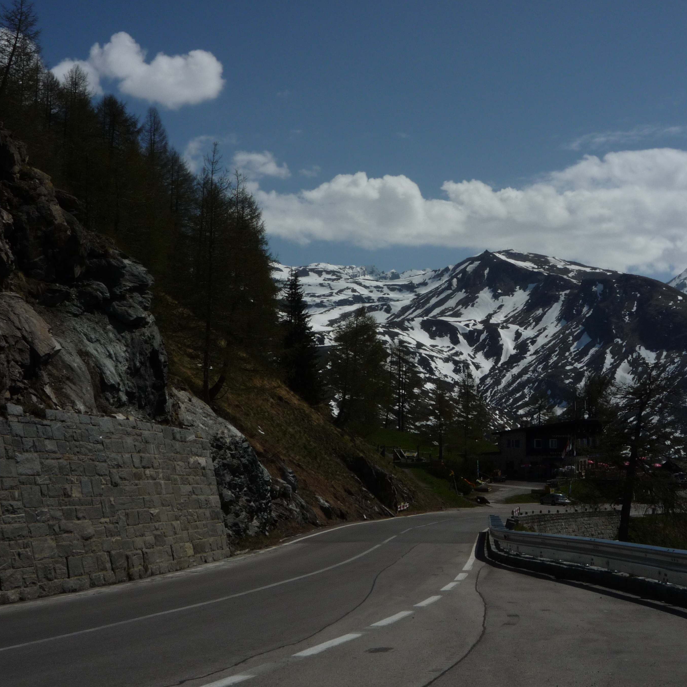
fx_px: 1145
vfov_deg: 33.4
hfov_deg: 33.2
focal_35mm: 51
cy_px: 345
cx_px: 437
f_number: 8
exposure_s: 1/1000
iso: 100
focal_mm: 7.5
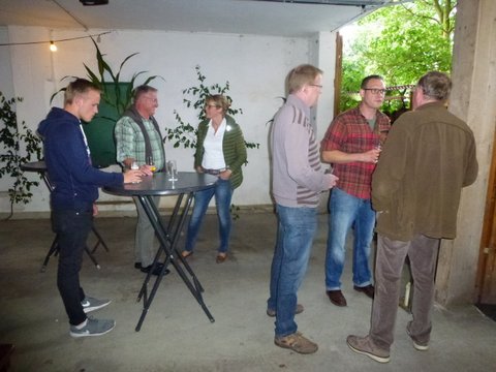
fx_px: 344
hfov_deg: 71.6
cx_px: 248
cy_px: 186
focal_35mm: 24
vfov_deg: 56.8
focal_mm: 4.3
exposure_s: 1/60
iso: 800
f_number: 3.3
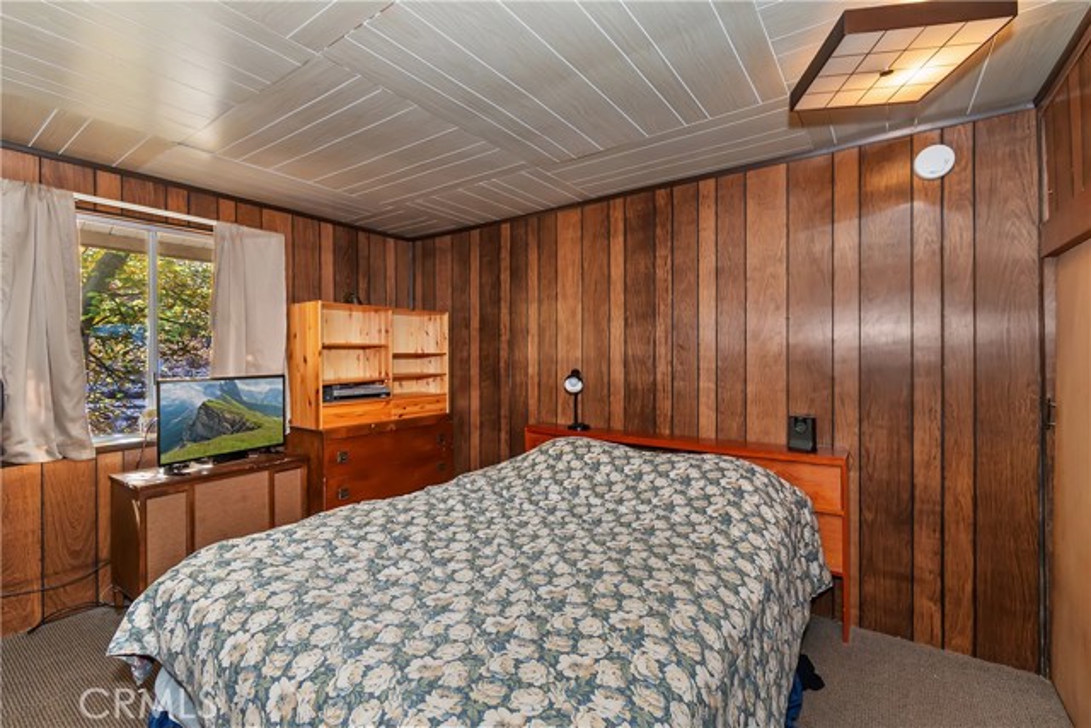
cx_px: 546
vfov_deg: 77.4
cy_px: 364
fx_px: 455
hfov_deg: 100.4
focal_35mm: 15
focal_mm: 10
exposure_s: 1/30
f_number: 8
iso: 400
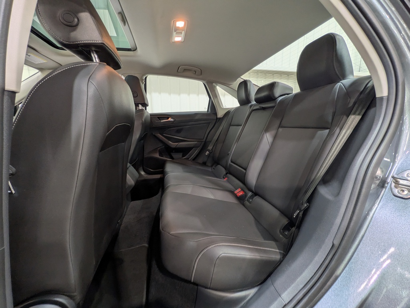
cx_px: 205
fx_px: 166
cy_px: 154
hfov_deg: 102.1
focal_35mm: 14
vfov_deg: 85.7
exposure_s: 1/24
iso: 73
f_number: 2.2
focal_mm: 1.83
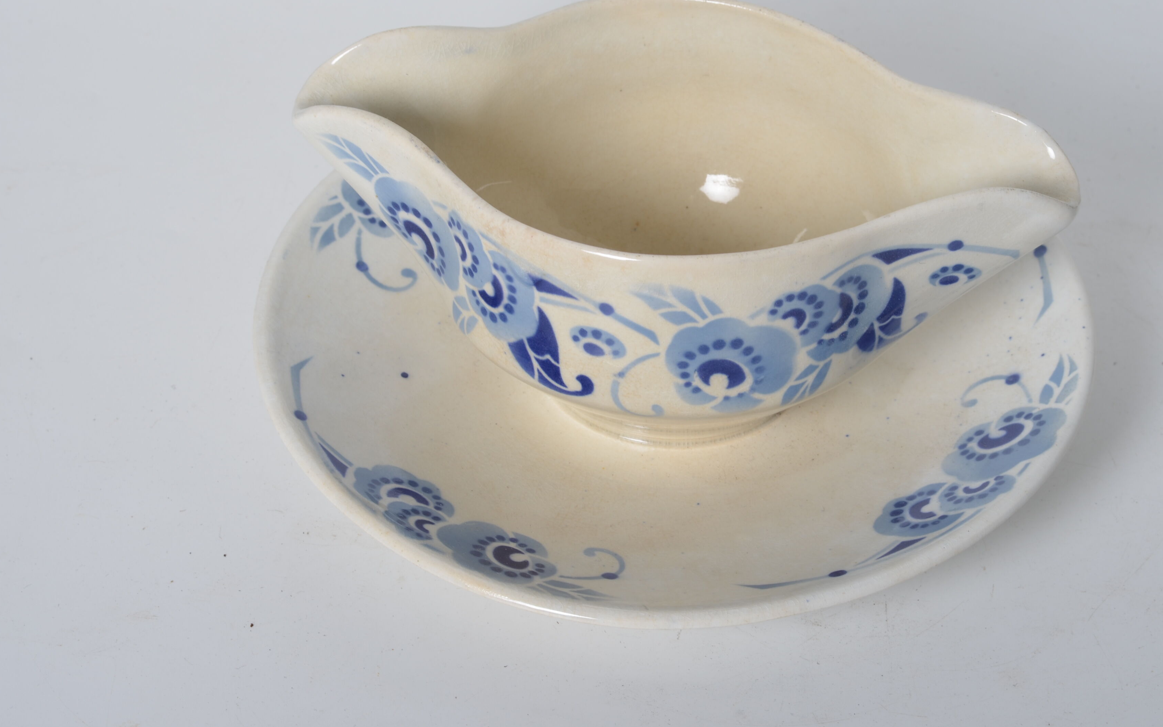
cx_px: 585
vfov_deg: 15.7
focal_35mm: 83
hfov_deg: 24.9
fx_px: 2631
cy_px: 310
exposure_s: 1/125
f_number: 11
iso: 100
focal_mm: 50
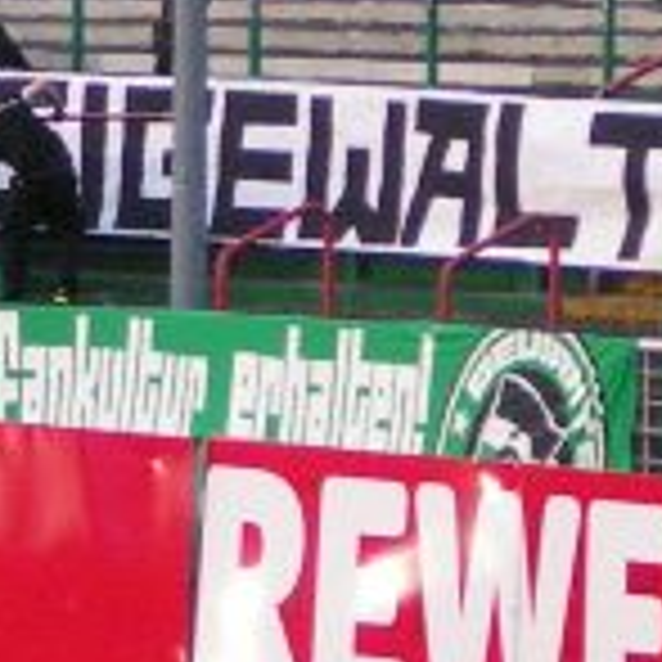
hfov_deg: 3.4
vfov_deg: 3.4
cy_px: -140
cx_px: -113
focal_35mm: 519
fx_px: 11229
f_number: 3.5
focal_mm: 16.6
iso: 200
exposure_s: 1/60
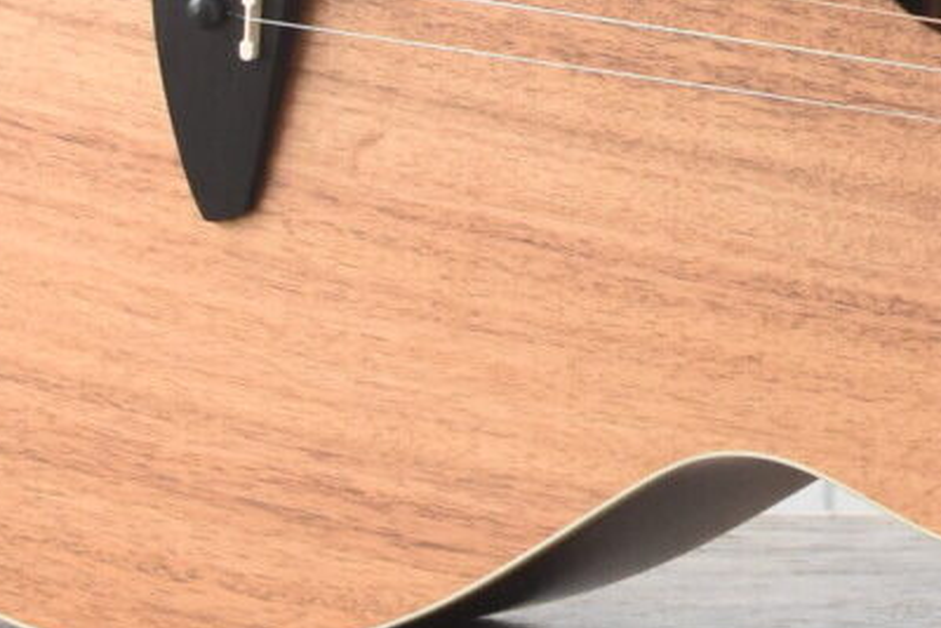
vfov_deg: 5.2
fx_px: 6864
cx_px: 1826
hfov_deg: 7.6
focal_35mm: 262
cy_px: -335
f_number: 5
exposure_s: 1/200
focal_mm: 35
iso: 1000
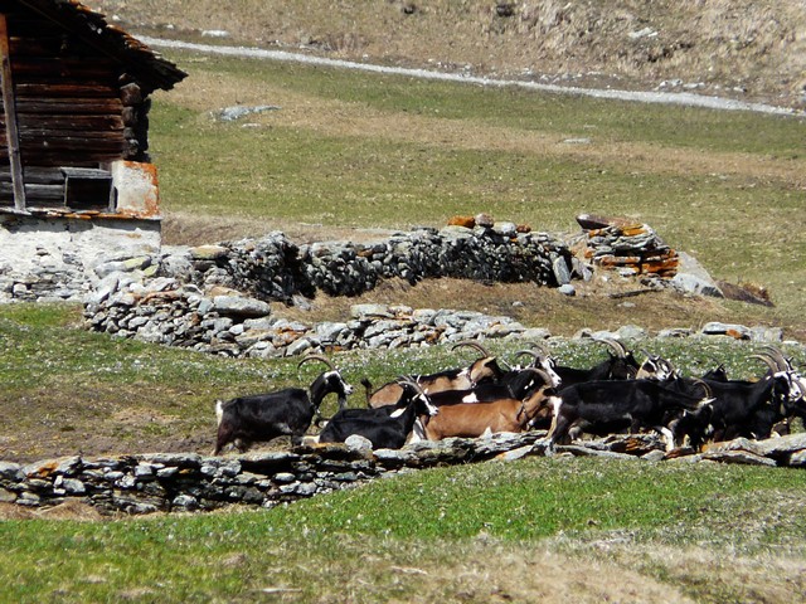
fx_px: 18697
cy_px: 302
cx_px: 403
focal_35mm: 803
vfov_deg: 1.9
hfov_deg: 2.5
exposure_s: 1/320
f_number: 5.6
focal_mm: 82.8
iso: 100
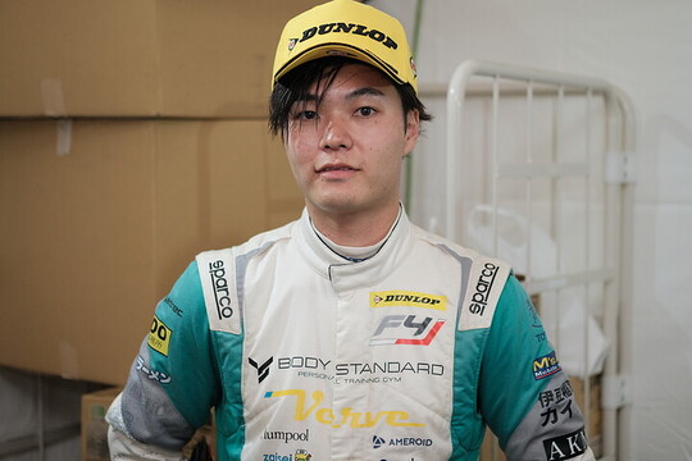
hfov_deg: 27.0
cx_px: 346
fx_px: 1442
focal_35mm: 75
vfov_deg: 18.2
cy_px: 230
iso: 800
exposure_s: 1/500
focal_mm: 50
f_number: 2
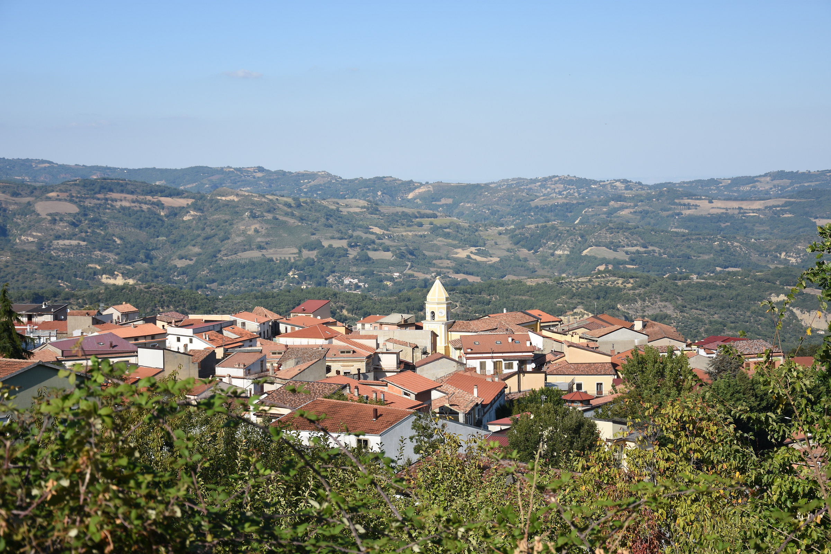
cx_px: 416
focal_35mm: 68
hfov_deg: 29.9
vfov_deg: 20.2
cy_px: 277
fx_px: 1558
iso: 100
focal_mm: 45
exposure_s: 1/640
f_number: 5
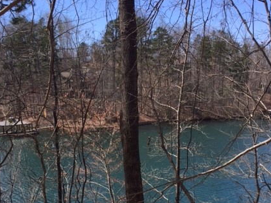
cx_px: 136
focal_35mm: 44
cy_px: 173
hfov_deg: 43.0
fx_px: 344
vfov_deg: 31.7
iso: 32
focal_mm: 4.15
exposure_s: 1/989
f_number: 2.2
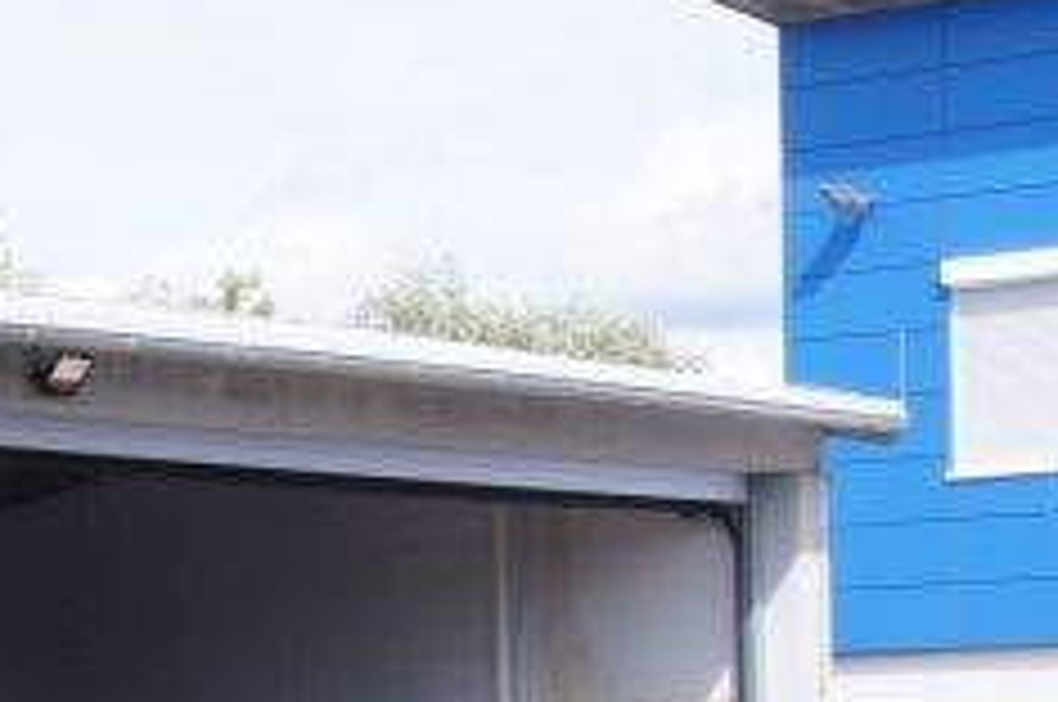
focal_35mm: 143
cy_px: 968
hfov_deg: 14.0
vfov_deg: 9.4
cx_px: 1211
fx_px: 4197
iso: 250
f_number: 25
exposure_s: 1/50
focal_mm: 28
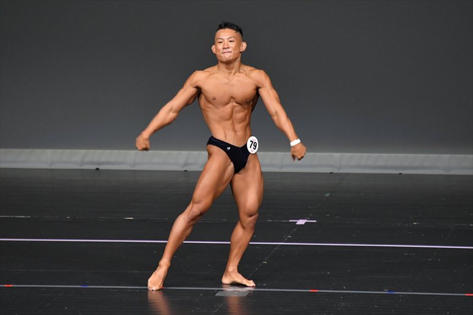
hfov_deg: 4.6
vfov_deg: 3.1
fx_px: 5910
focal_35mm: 450
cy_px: 158
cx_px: 236
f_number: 5.6
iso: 4000
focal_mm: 300
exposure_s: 1/400
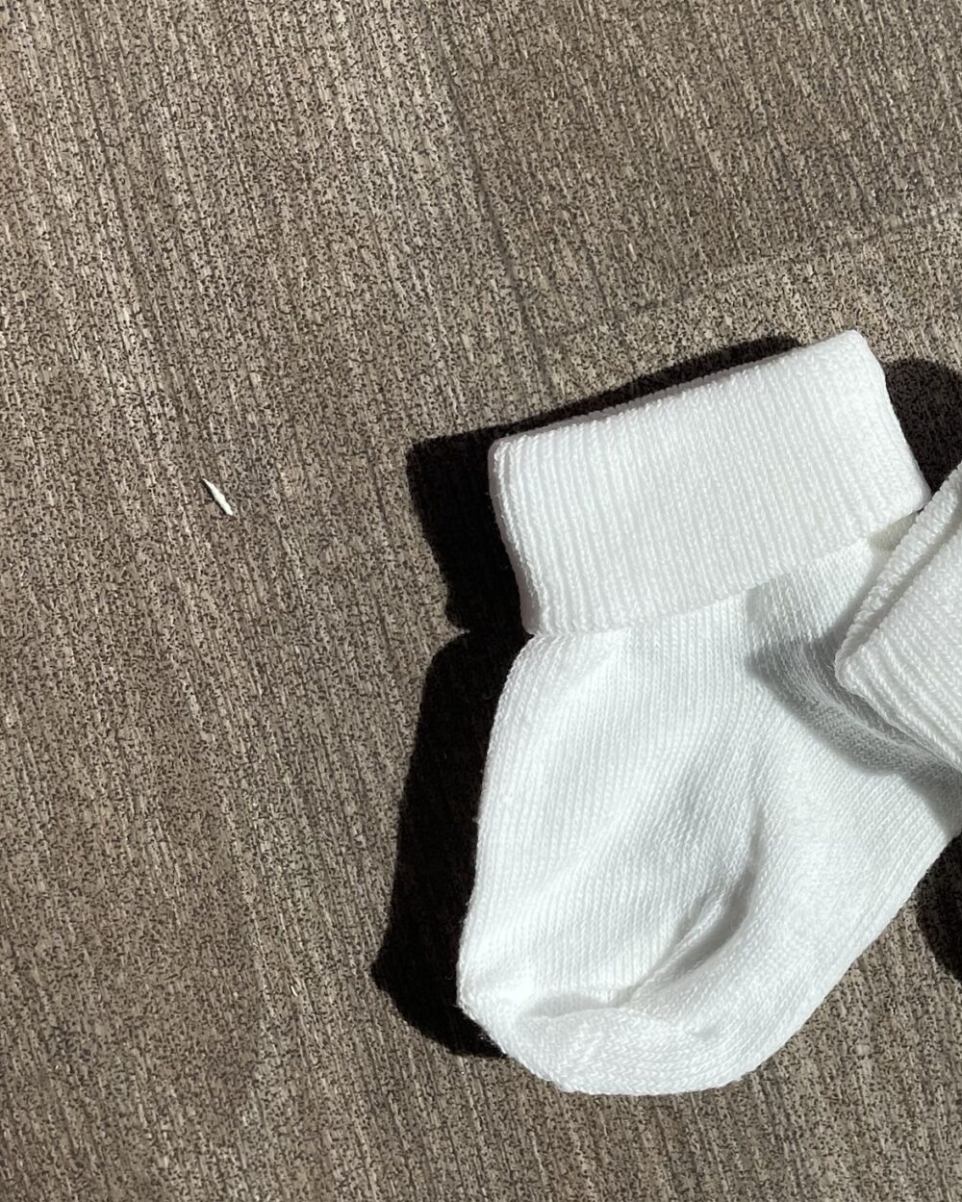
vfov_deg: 35.9
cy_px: 510
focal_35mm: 52
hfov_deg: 27.8
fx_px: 1850
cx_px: 907
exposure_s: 1/8403
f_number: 1.6
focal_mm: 4.2
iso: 50
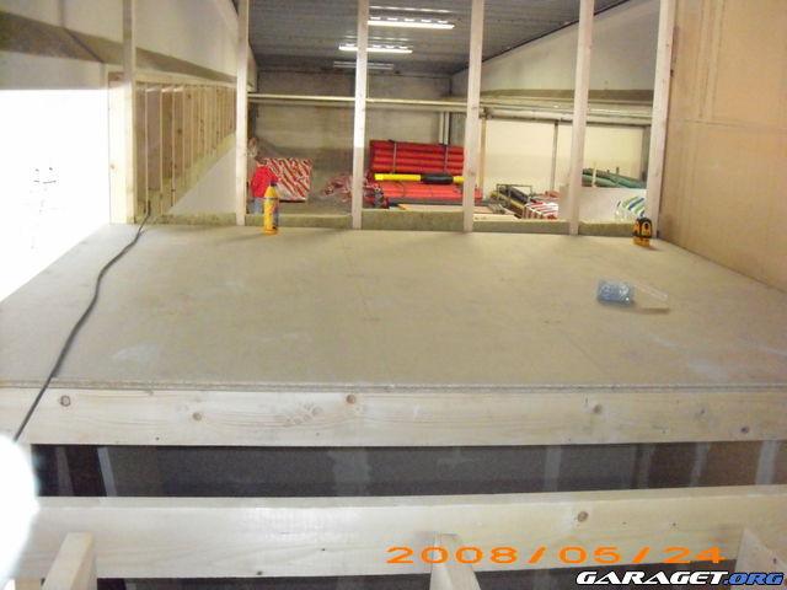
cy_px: 295
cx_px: 394
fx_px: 841
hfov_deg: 50.1
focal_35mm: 37
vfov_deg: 38.7
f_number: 2.7
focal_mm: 6.2
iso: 1600
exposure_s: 1/80
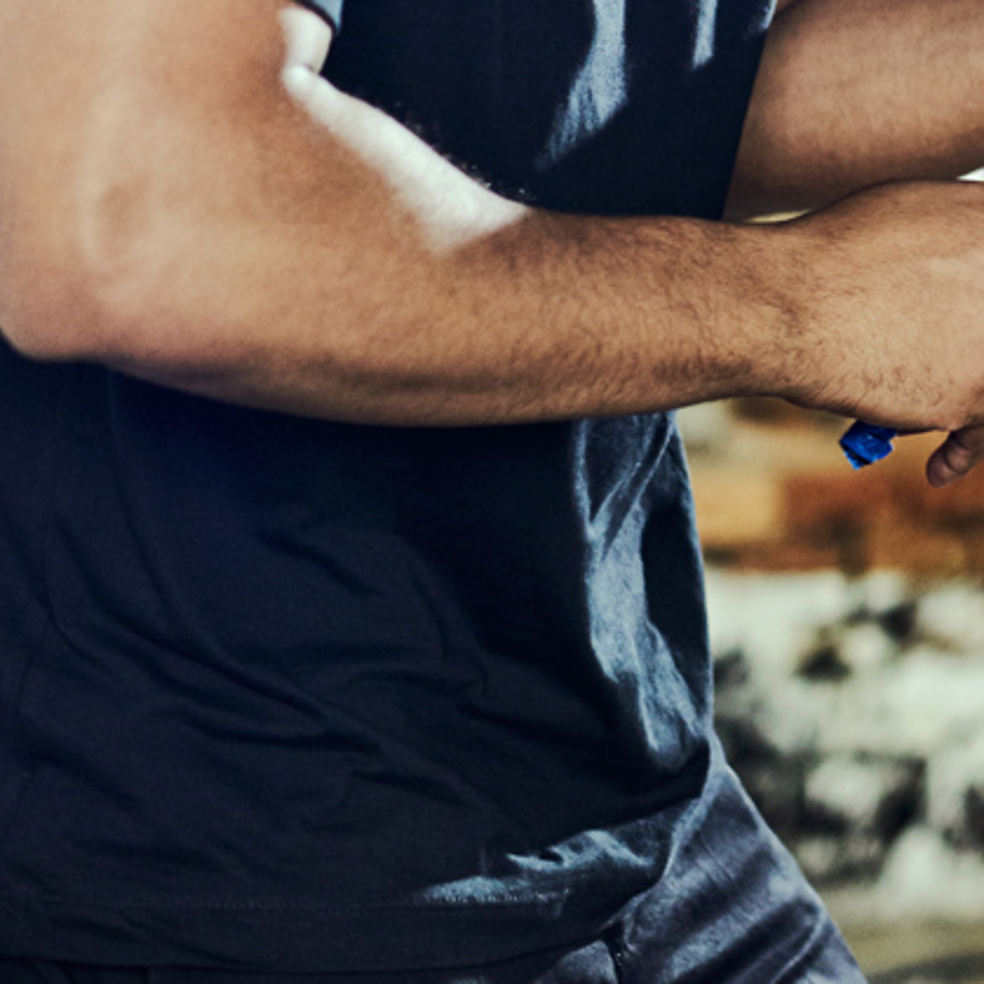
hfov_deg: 10.3
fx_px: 5274
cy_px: -221
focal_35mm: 164
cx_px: 1531
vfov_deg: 10.5
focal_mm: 50
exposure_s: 1/250
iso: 400
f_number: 1.8
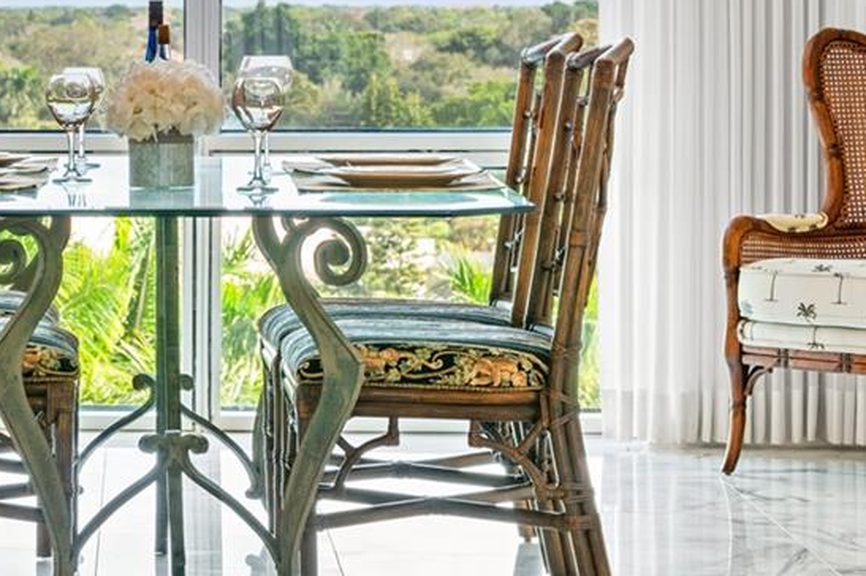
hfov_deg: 12.8
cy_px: 77
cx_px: 310
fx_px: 3870
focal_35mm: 161
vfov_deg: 8.5
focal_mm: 86
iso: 320
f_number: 10
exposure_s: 1/4
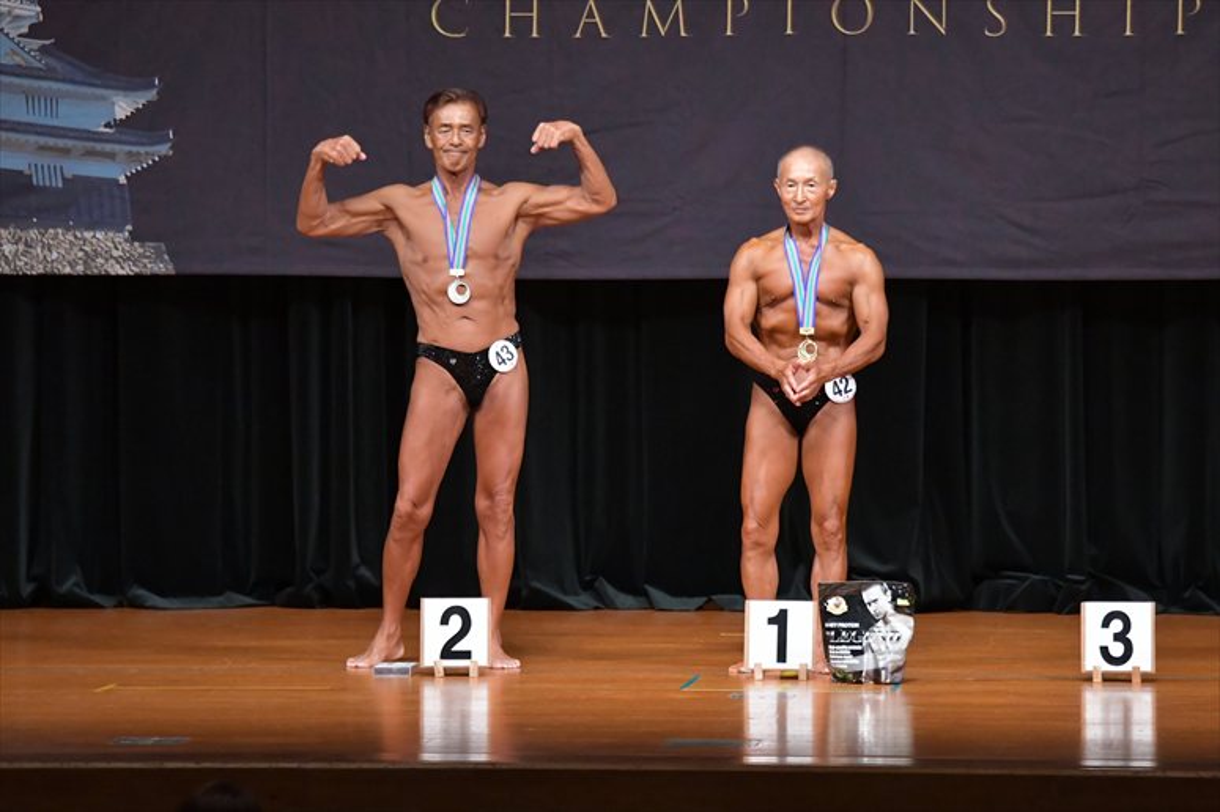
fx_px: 7621
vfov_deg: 6.1
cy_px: 406
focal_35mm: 225
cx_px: 610
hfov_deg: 9.2
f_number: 5.6
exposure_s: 1/400
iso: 5000
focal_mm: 150
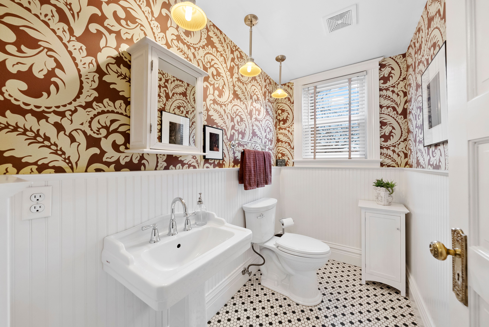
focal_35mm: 13
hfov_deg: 108.3
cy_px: 164
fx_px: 177
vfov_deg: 85.5
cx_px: 244
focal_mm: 13
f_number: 8
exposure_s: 1/8
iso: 800
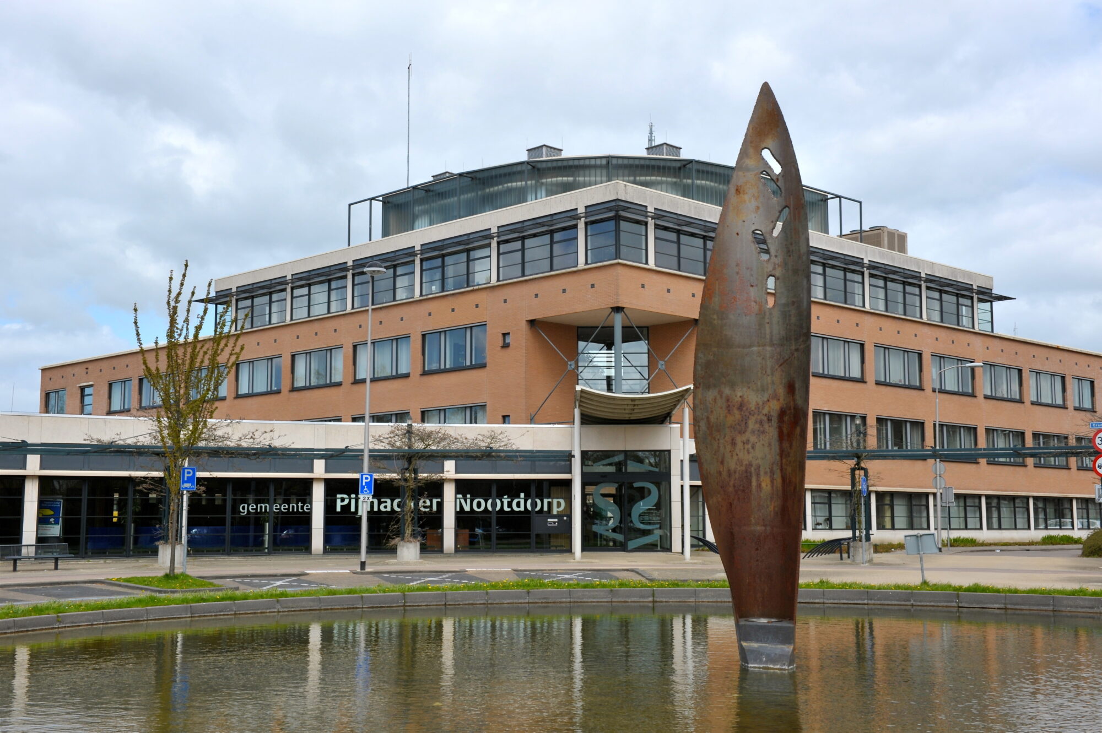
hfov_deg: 44.5
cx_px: 551
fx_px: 1346
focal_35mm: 44
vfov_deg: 30.5
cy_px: 366
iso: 400
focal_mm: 44
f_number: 11
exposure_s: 1/500
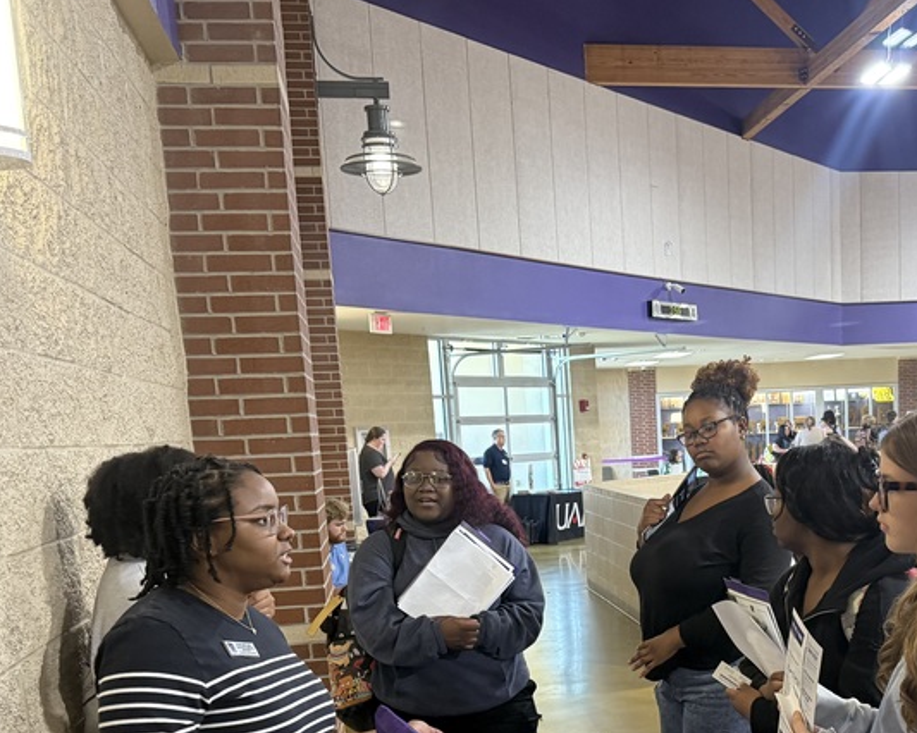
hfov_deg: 40.4
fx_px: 1221
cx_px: 652
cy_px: 606
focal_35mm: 45
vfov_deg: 32.3
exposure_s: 1/60
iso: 320
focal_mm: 6.76
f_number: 1.78
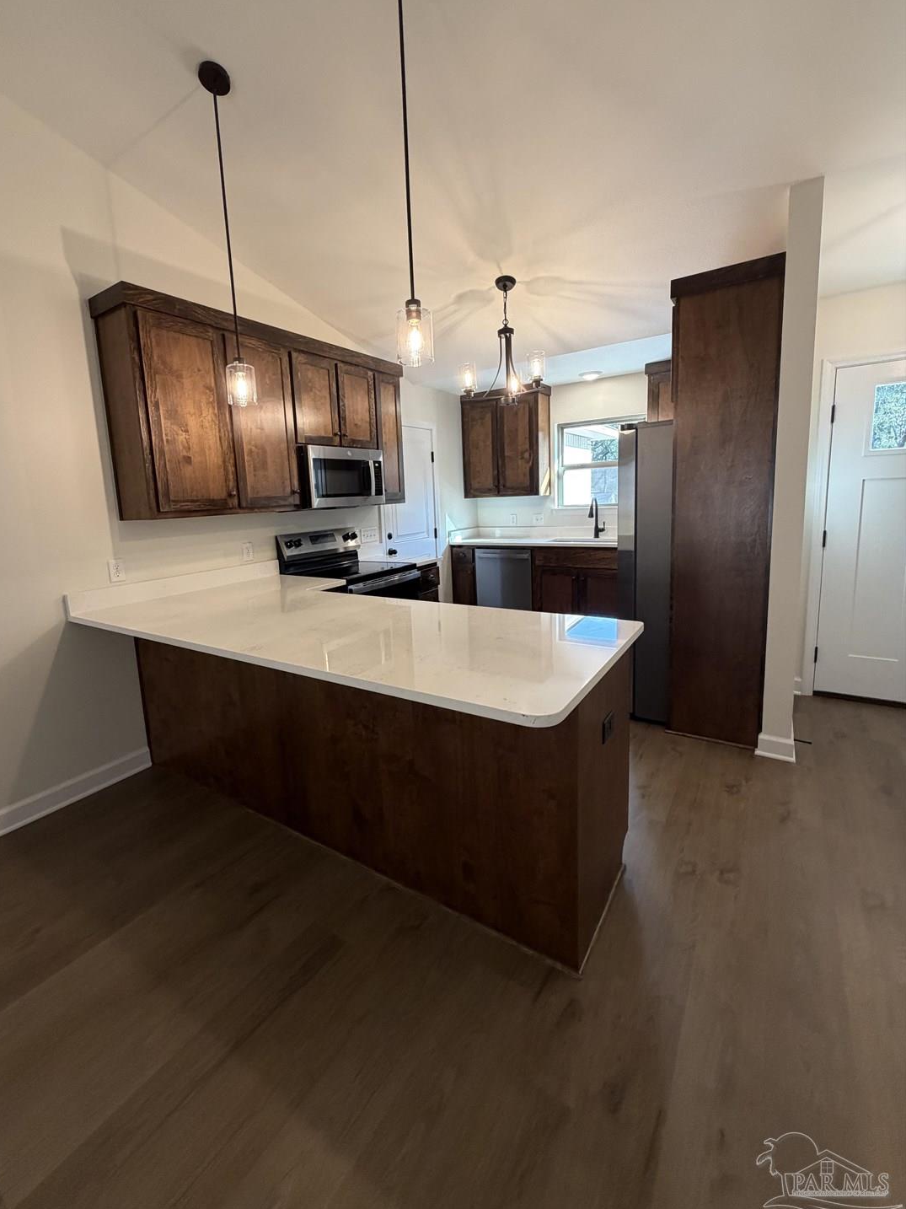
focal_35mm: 15
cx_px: 422
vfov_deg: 98.1
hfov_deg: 81.6
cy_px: 577
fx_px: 524
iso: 320
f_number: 2.2
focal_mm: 2.22
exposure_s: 1/120
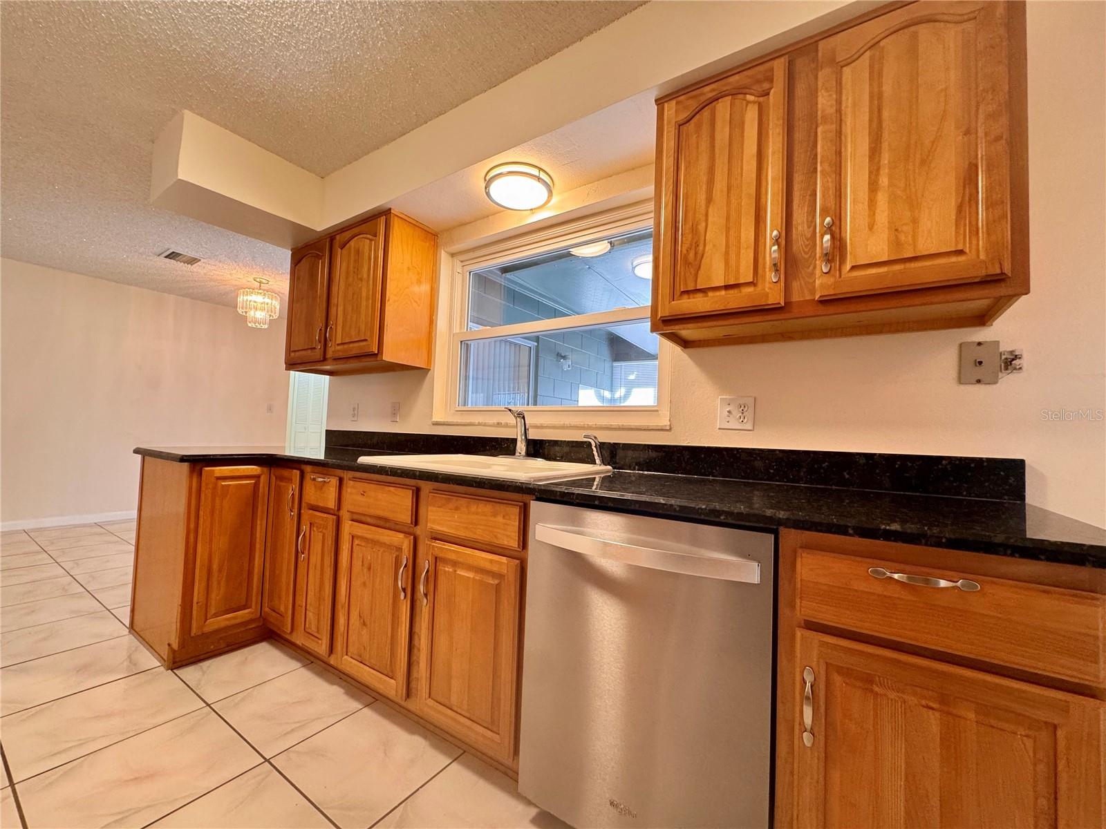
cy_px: 414
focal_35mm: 14
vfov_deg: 85.7
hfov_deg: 102.1
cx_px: 553
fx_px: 447
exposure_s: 1/60
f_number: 2.2
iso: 200
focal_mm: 2.22
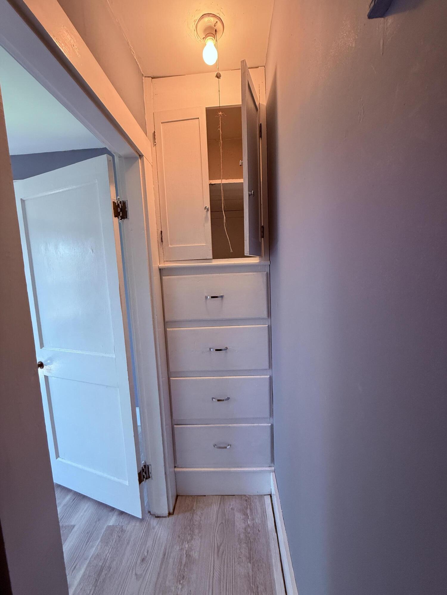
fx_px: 241
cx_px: 224
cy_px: 298
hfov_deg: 85.7
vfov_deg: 102.1
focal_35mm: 14
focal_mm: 2.22
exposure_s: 1/120
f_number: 2.2
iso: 320
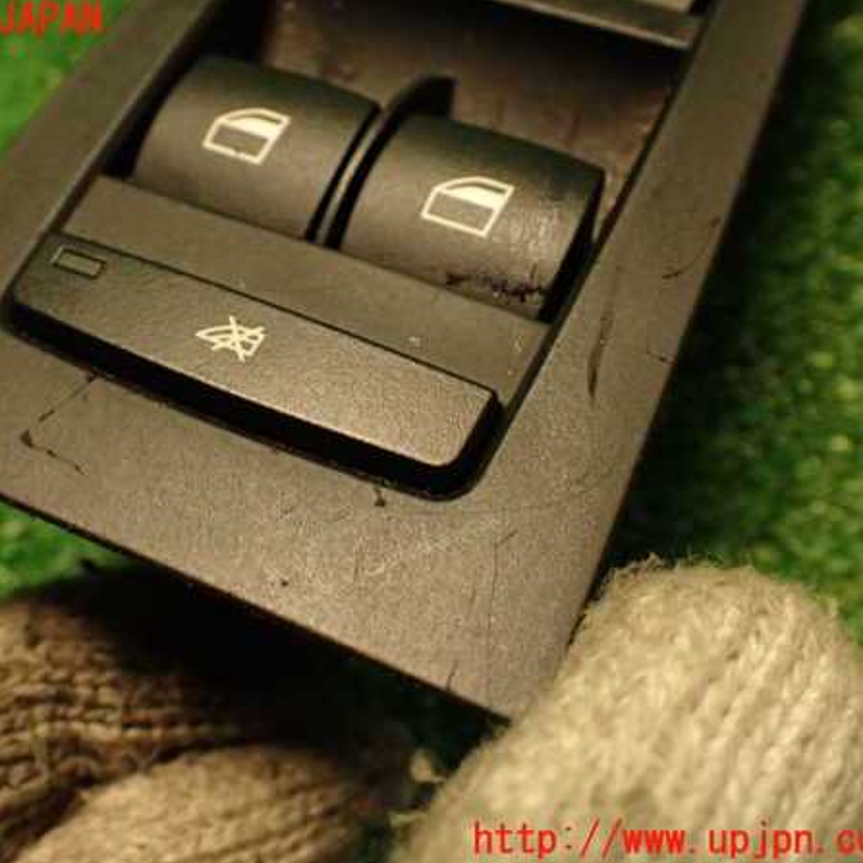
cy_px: 431
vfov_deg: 43.9
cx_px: 330
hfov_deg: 43.6
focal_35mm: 38
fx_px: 1072
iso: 400
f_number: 2.4
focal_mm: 5.79
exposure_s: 1/30
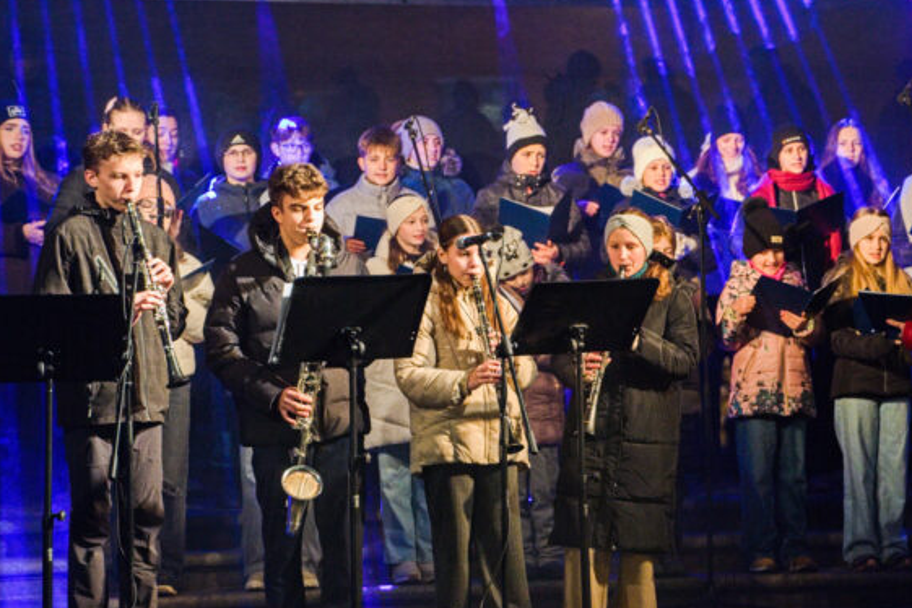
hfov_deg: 17.5
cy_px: 266
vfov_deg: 11.7
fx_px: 2964
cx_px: 606
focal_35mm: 117
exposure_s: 1/320
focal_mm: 82
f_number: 2.8
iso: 10000
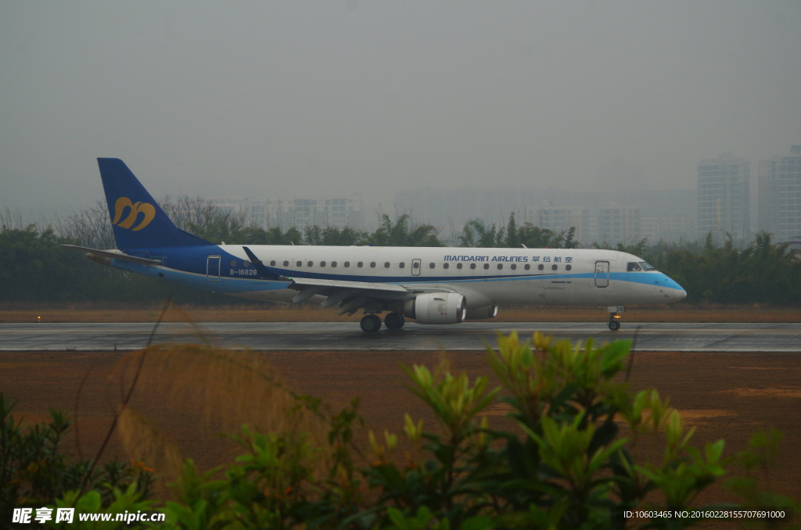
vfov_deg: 10.3
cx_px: 400
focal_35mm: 132
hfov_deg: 15.6
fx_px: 2931
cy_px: 265
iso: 320
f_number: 5.6
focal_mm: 87.5
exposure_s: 1/640
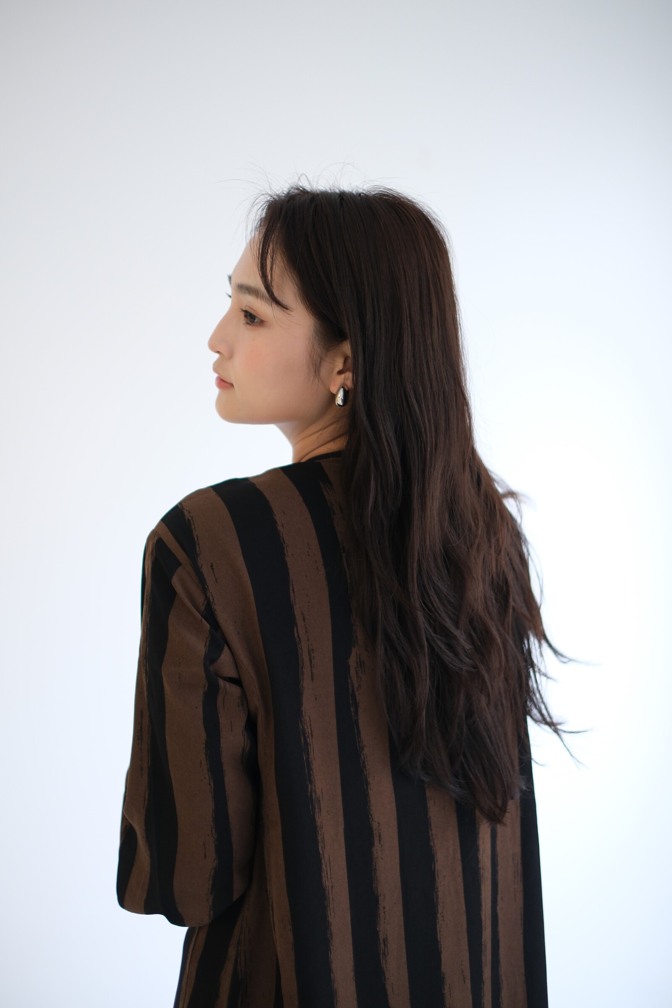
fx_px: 980
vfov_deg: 54.4
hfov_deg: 37.9
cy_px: 504
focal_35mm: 35
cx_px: 336
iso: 320
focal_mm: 23
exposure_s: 1/250
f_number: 1.4
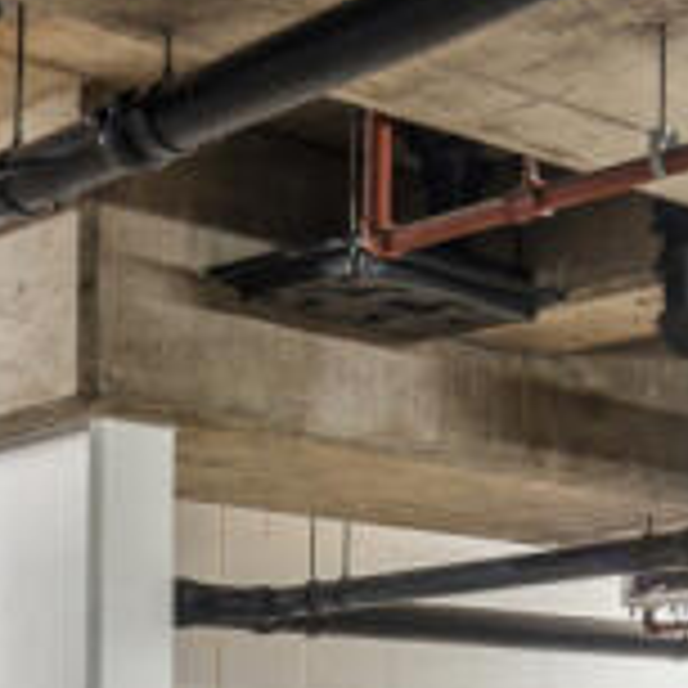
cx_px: 342
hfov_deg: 19.1
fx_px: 2046
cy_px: 708
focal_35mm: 91
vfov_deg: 18.5
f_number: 11
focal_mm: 16
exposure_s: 1/2.5
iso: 400
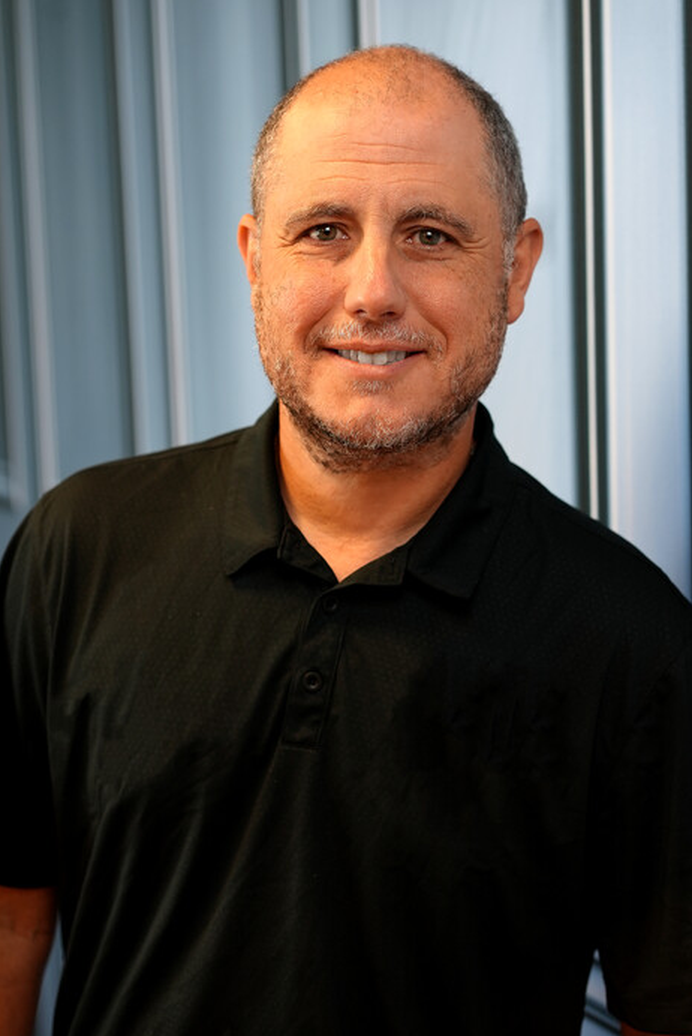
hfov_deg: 14.9
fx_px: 2647
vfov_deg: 22.1
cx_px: 325
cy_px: 498
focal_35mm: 92
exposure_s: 1/160
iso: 1250
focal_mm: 85
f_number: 4
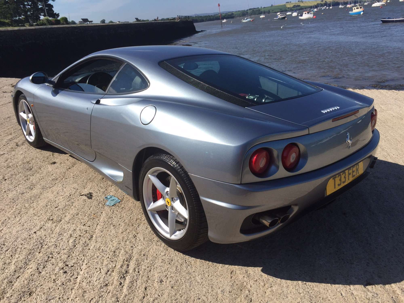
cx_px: 202
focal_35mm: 29
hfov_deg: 61.7
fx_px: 338
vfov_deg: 48.2
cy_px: 152
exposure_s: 1/2475
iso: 32
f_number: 2.2
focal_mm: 4.15
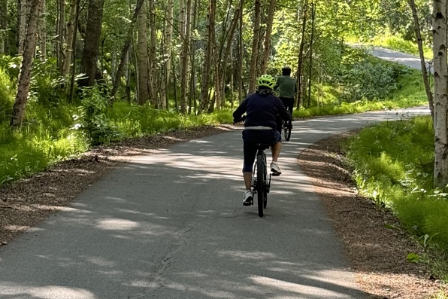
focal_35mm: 67
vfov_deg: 20.2
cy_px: 97
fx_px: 833
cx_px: 263
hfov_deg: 30.0
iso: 50
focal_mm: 6.76
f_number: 1.78
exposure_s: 1/123
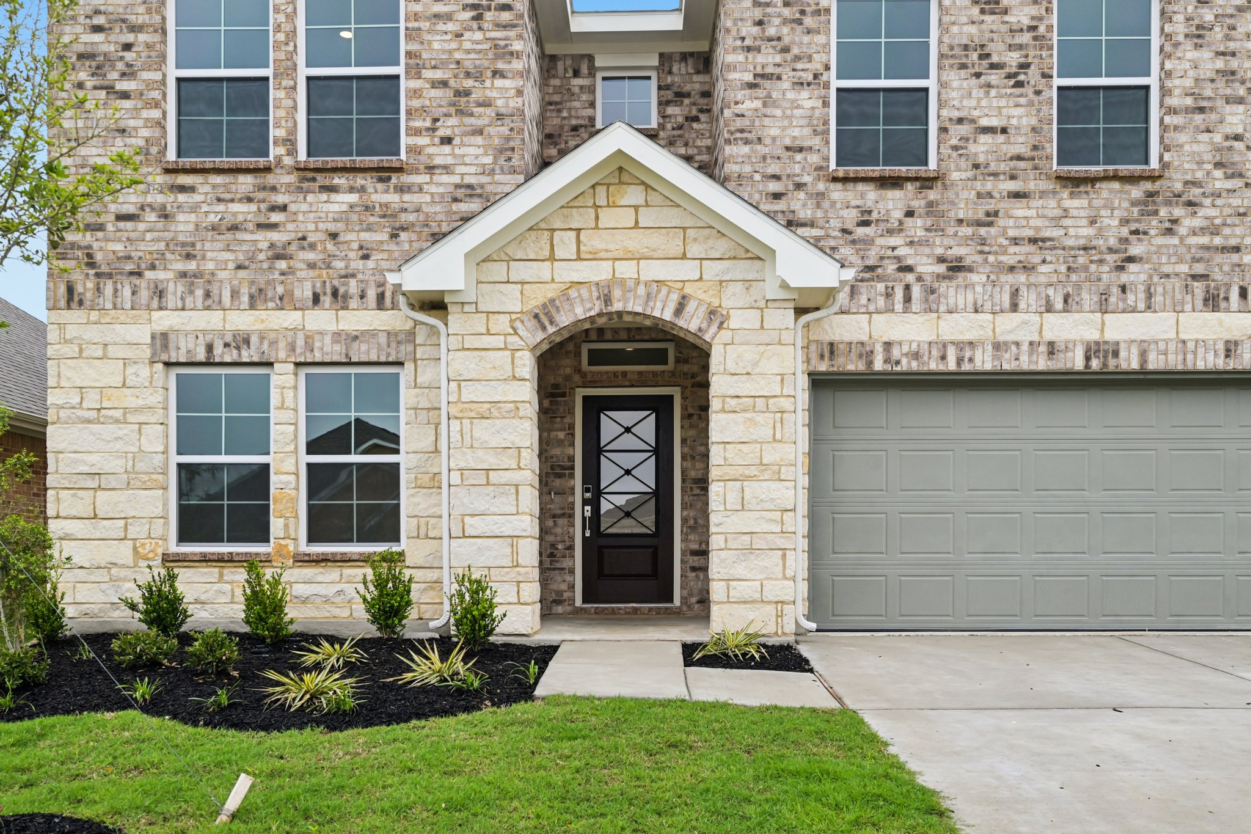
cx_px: 626
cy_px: 417
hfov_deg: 61.9
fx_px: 1042
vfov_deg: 43.6
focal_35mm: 30
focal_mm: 30
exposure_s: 1/320
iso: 400
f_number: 8
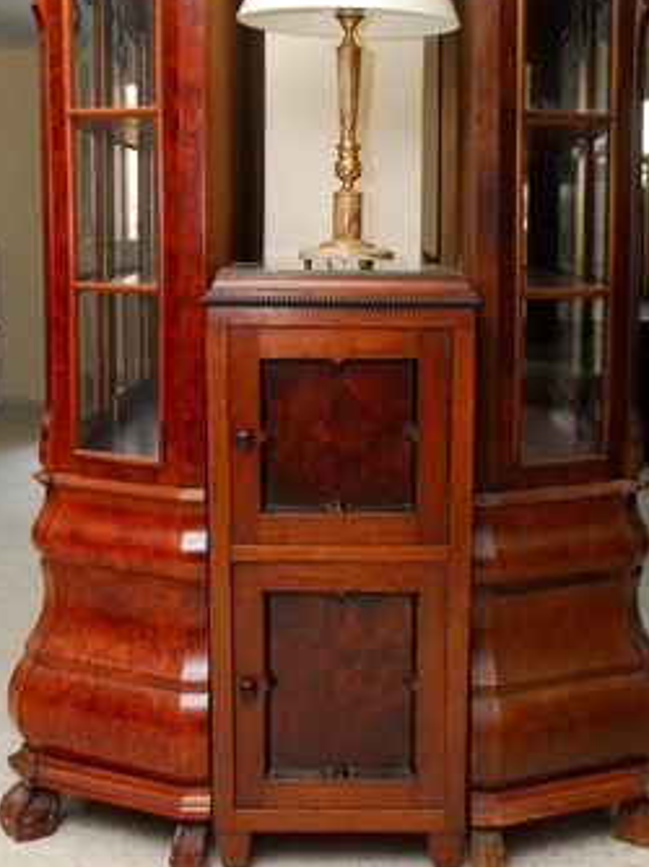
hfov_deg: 29.8
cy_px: 402
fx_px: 1218
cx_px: 336
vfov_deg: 39.2
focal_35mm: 49
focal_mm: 25
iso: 320
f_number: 6.3
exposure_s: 1/60
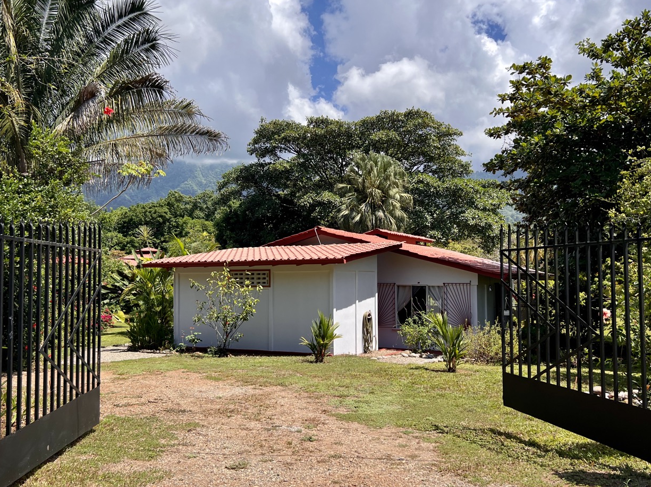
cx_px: 317
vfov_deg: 45.4
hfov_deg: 58.4
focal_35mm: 31
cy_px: 251
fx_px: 583
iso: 50
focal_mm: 5.7
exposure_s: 1/3460
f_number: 1.5
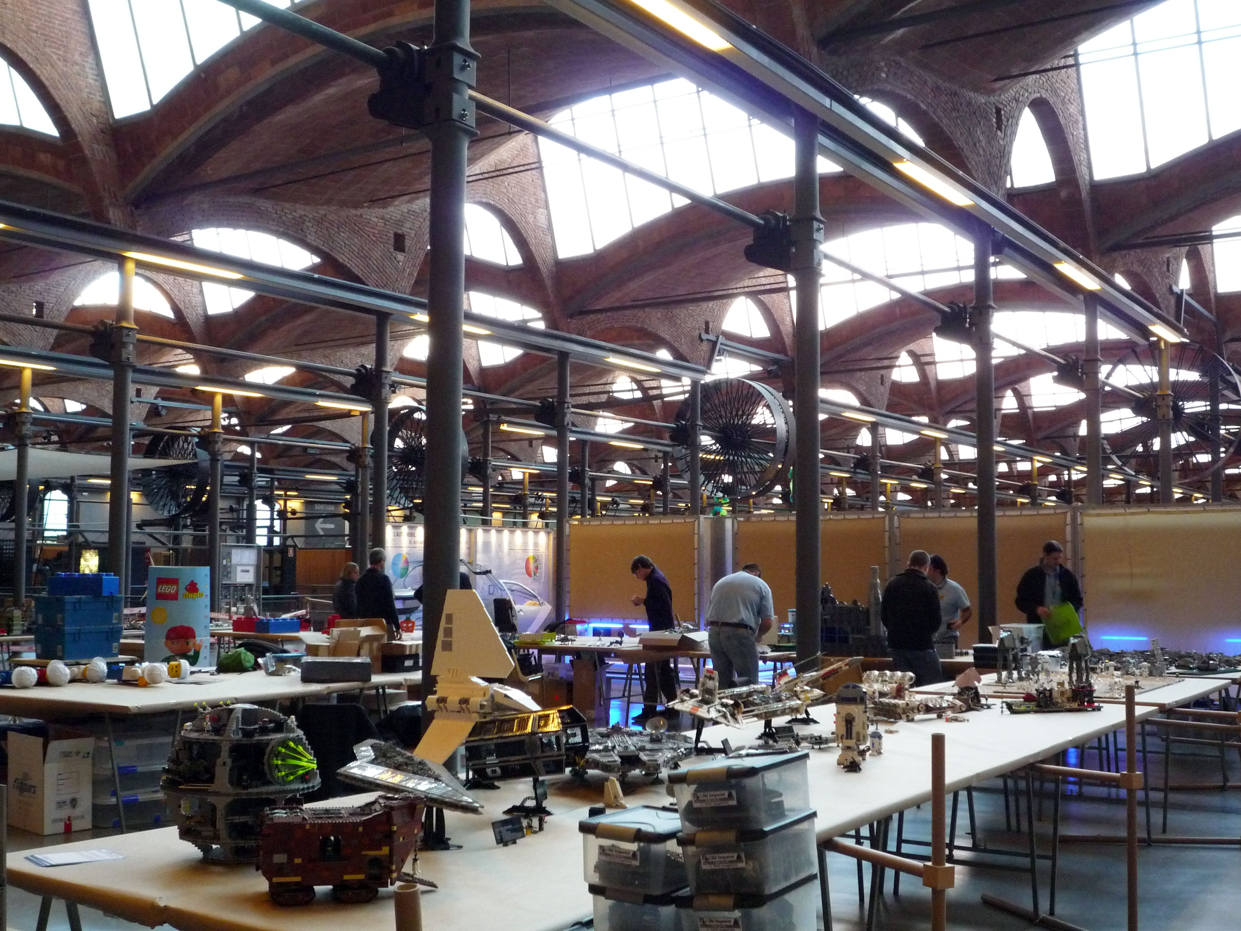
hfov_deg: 44.8
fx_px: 1506
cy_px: 466
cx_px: 620
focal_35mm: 42
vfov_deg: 34.3
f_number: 4.1
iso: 400
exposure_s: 1/30
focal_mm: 7.3
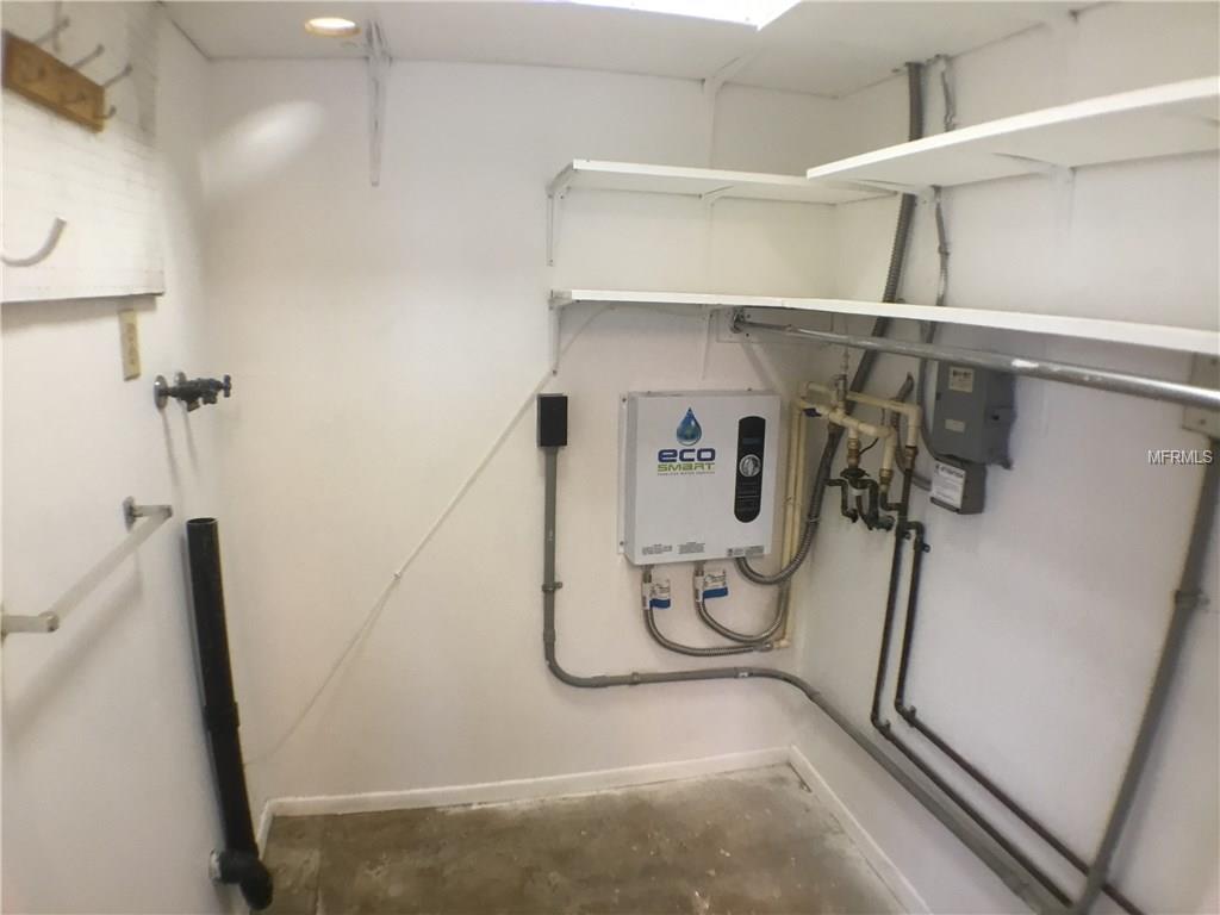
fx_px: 1093
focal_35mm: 31
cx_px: 610
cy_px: 458
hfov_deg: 58.4
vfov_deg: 45.4
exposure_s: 1/30
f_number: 2.4
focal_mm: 3.3
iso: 80
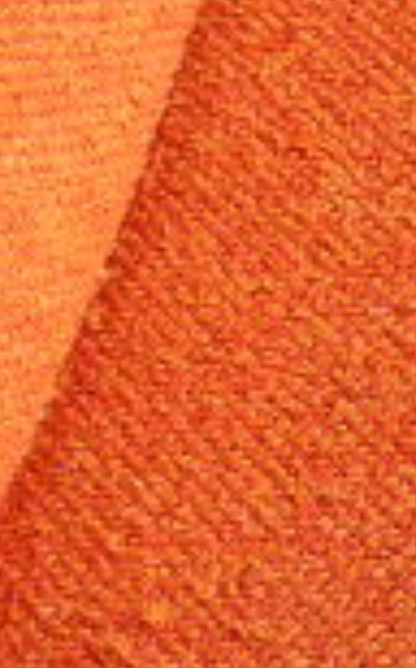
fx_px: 3762
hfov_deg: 5.9
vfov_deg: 10.1
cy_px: 304
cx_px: 1218
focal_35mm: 207
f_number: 4
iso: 100
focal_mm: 8.4
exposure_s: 1/640
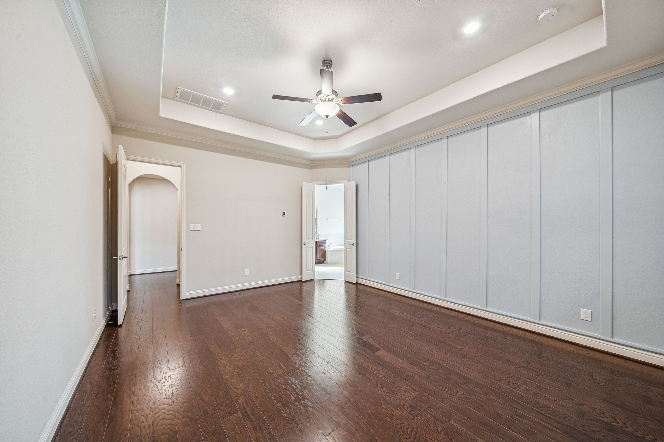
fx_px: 221
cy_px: 221
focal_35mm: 12
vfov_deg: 90.0
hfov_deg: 112.6
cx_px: 332
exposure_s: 1/10
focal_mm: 12
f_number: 8
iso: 640
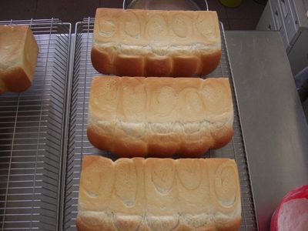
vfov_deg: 37.7
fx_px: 338
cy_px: 116
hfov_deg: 49.0
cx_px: 154
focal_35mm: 38
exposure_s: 1/50
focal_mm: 7.9
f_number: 2.8
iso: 800
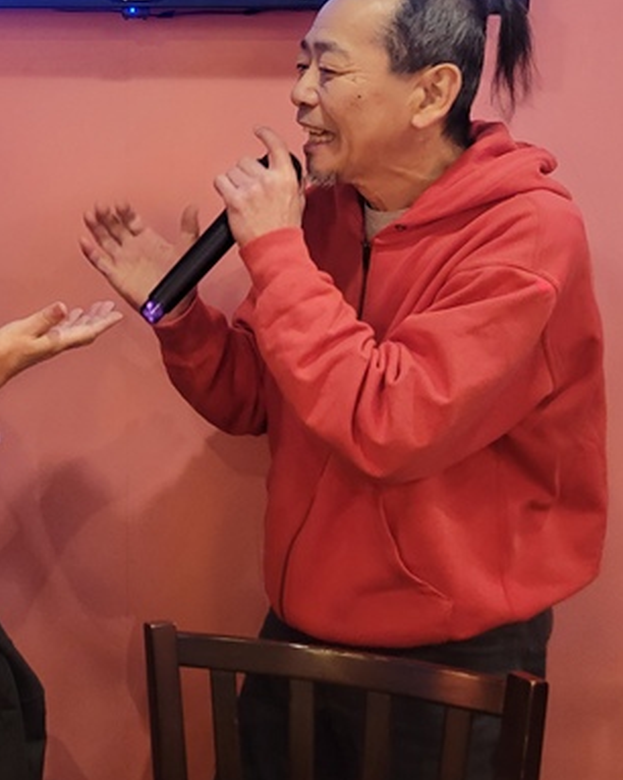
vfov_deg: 34.9
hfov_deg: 27.2
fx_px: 1223
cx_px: 20
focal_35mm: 53
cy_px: 240
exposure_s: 1/40
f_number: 1.8
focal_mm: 5.4
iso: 400
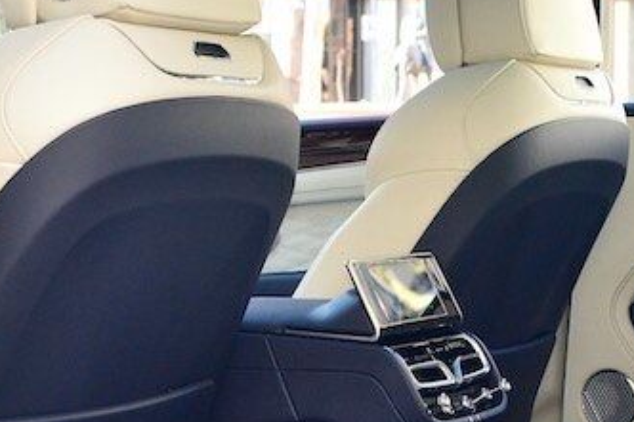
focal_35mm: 108
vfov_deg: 12.6
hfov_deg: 18.9
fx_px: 1901
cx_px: 353
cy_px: 313
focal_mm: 28
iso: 800
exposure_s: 1/100
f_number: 4.5
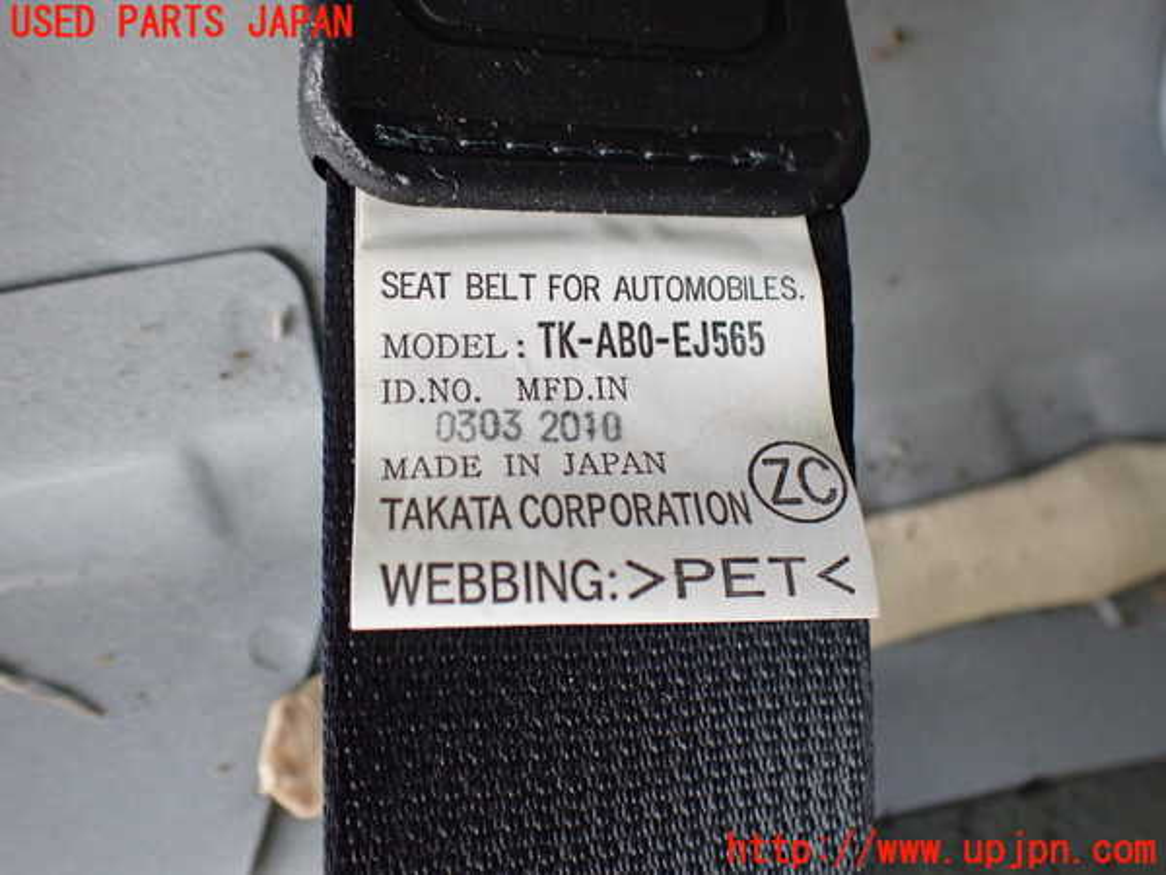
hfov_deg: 60.0
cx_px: 583
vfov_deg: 46.8
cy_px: 438
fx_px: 1011
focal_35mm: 30
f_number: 2.3
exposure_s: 1/125
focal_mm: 5.4
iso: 500
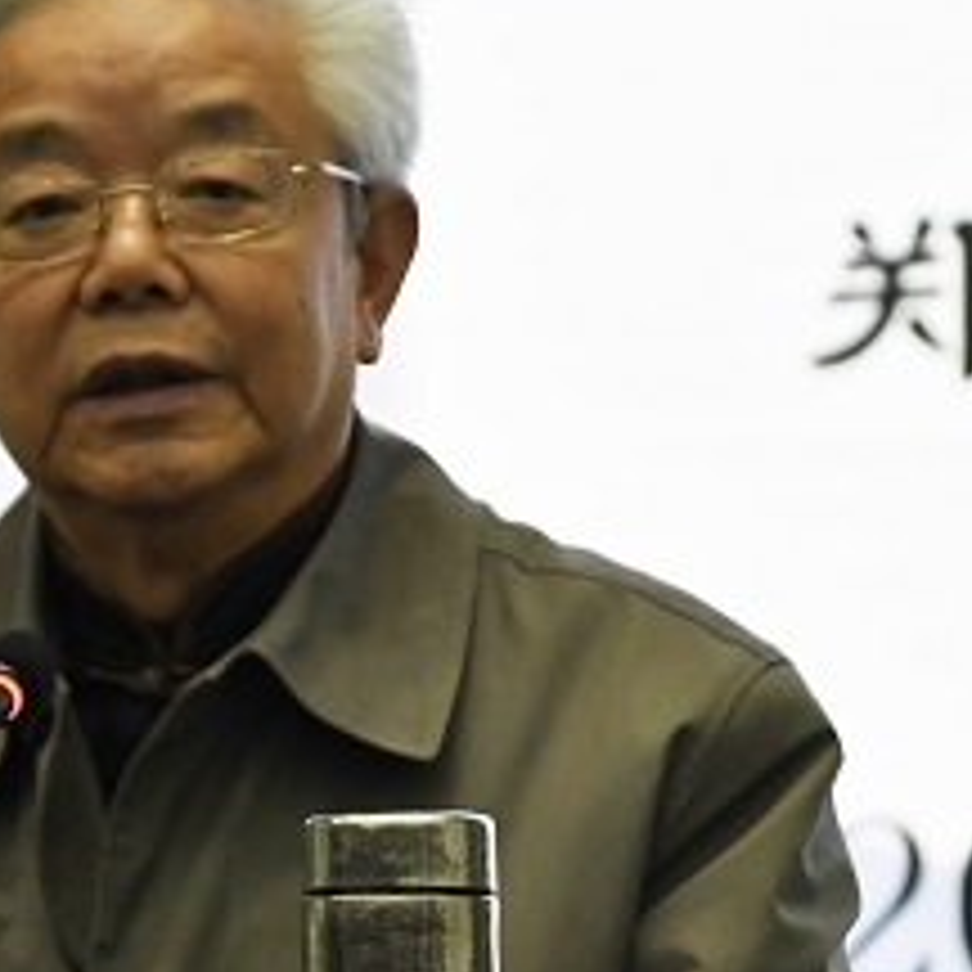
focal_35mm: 300
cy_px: 626
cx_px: -45
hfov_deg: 5.8
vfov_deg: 5.8
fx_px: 9530
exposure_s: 1/400
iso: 1400
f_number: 5.3
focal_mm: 85
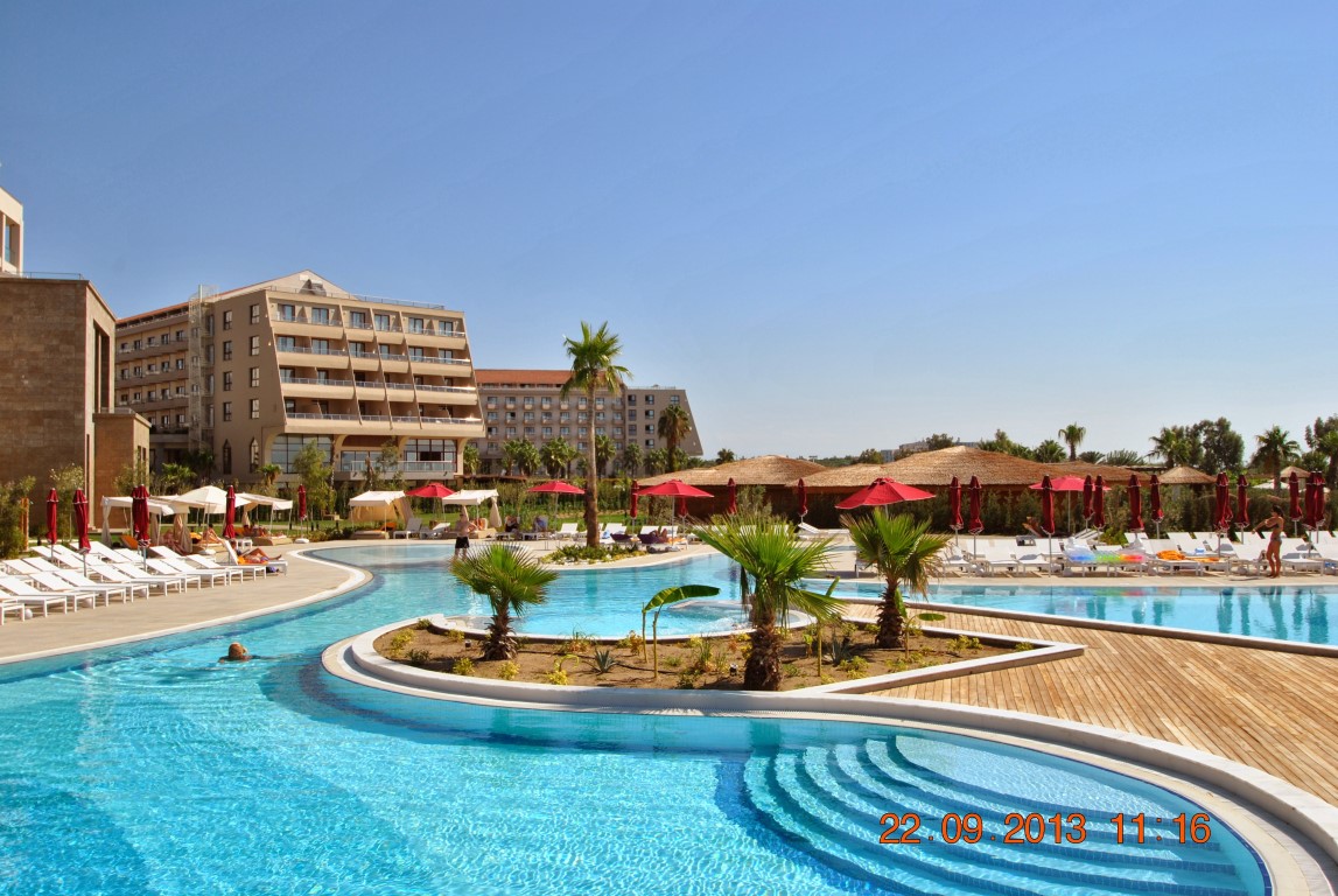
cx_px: 669
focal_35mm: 30
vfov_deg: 43.7
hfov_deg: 61.9
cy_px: 448
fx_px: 1116
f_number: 8
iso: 100
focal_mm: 20
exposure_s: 1/250
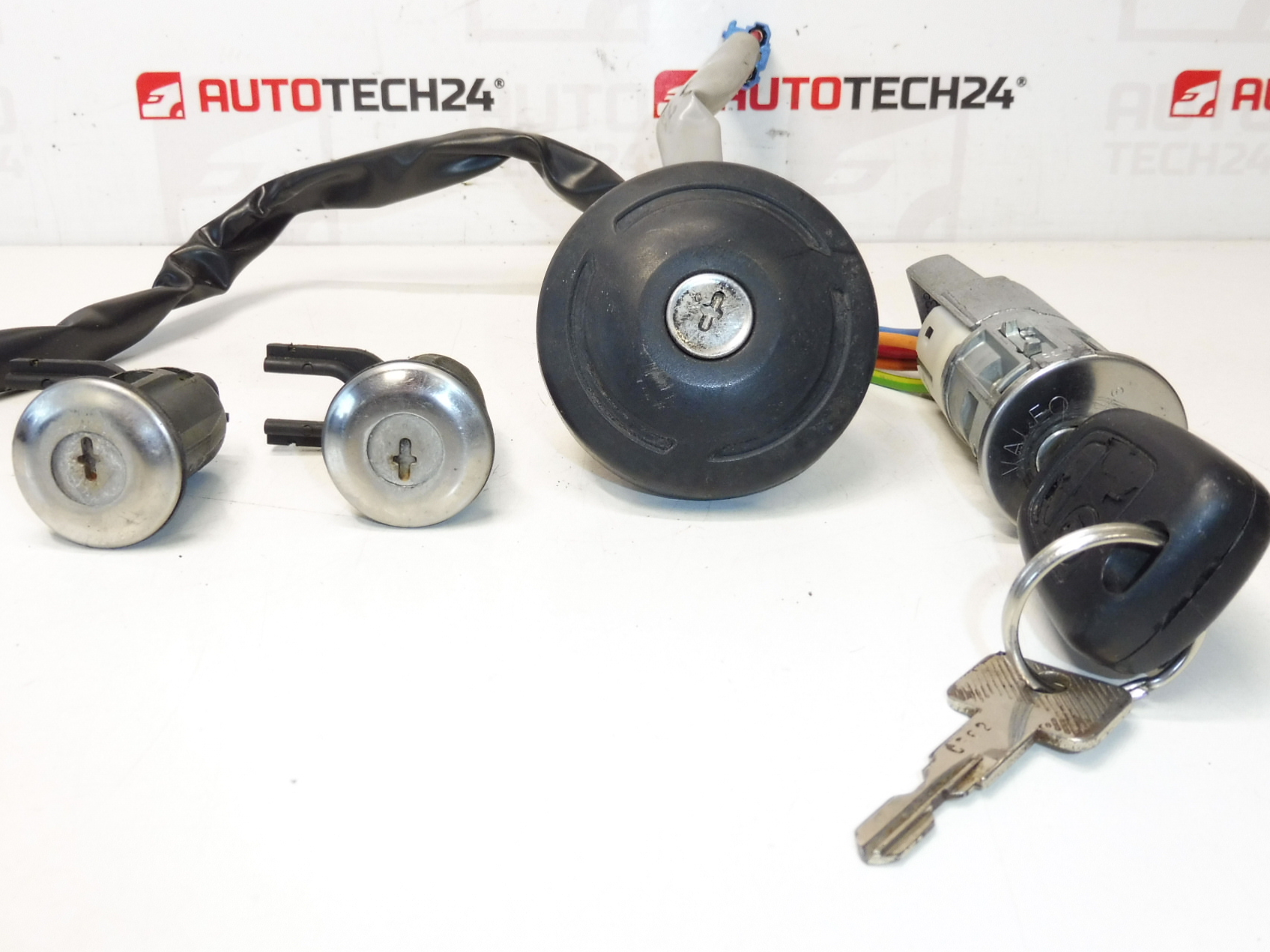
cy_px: 391
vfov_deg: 48.0
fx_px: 1064
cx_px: 604
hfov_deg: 61.6
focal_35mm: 29
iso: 200
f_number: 3.5
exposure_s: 1/80
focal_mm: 4.3
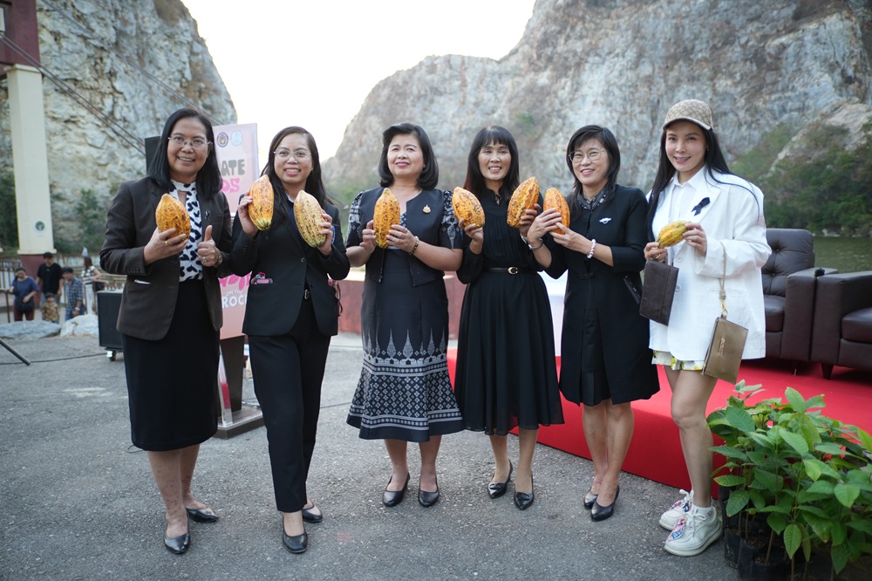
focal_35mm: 70
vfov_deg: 19.4
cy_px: 290
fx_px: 1695
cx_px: 436
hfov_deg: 28.9
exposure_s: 1/160
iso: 500
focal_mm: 70
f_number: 2.8
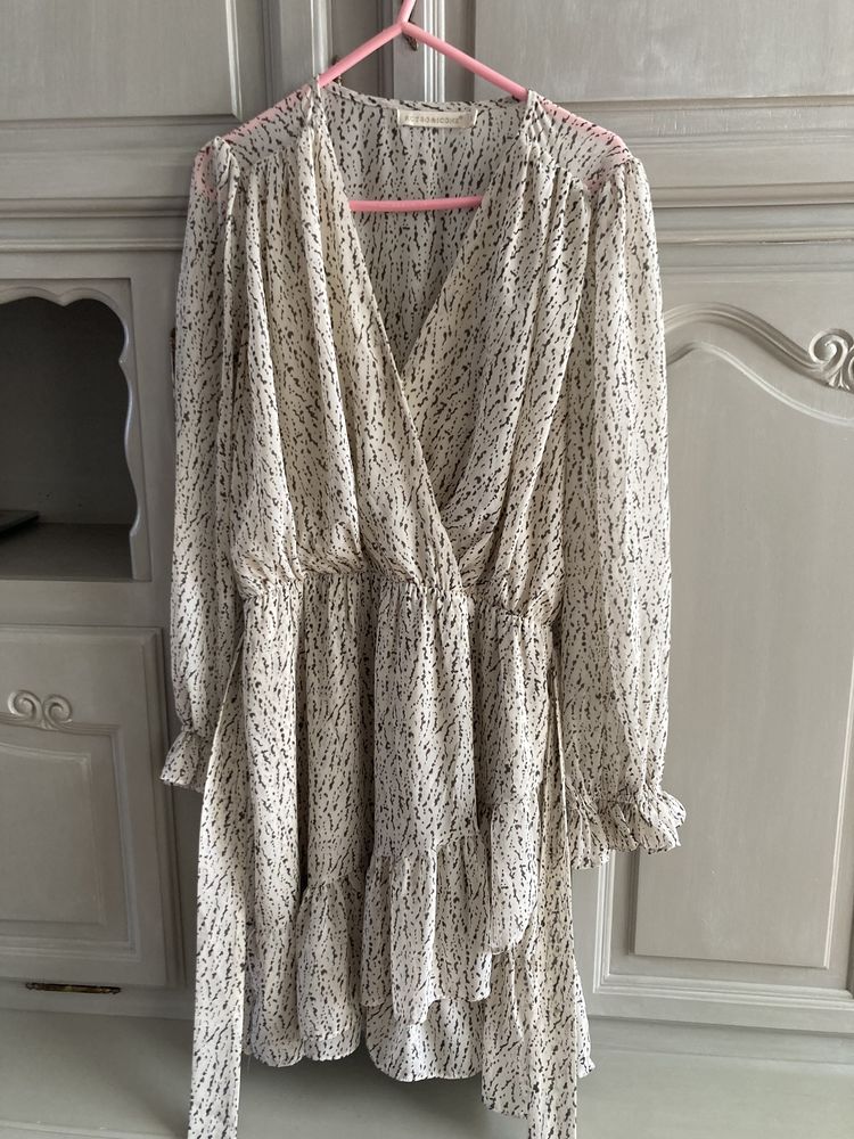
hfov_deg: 49.7
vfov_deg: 63.4
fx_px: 921
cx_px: 427
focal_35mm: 28
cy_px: 570
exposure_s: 1/60
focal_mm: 3.99
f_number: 1.8
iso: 100
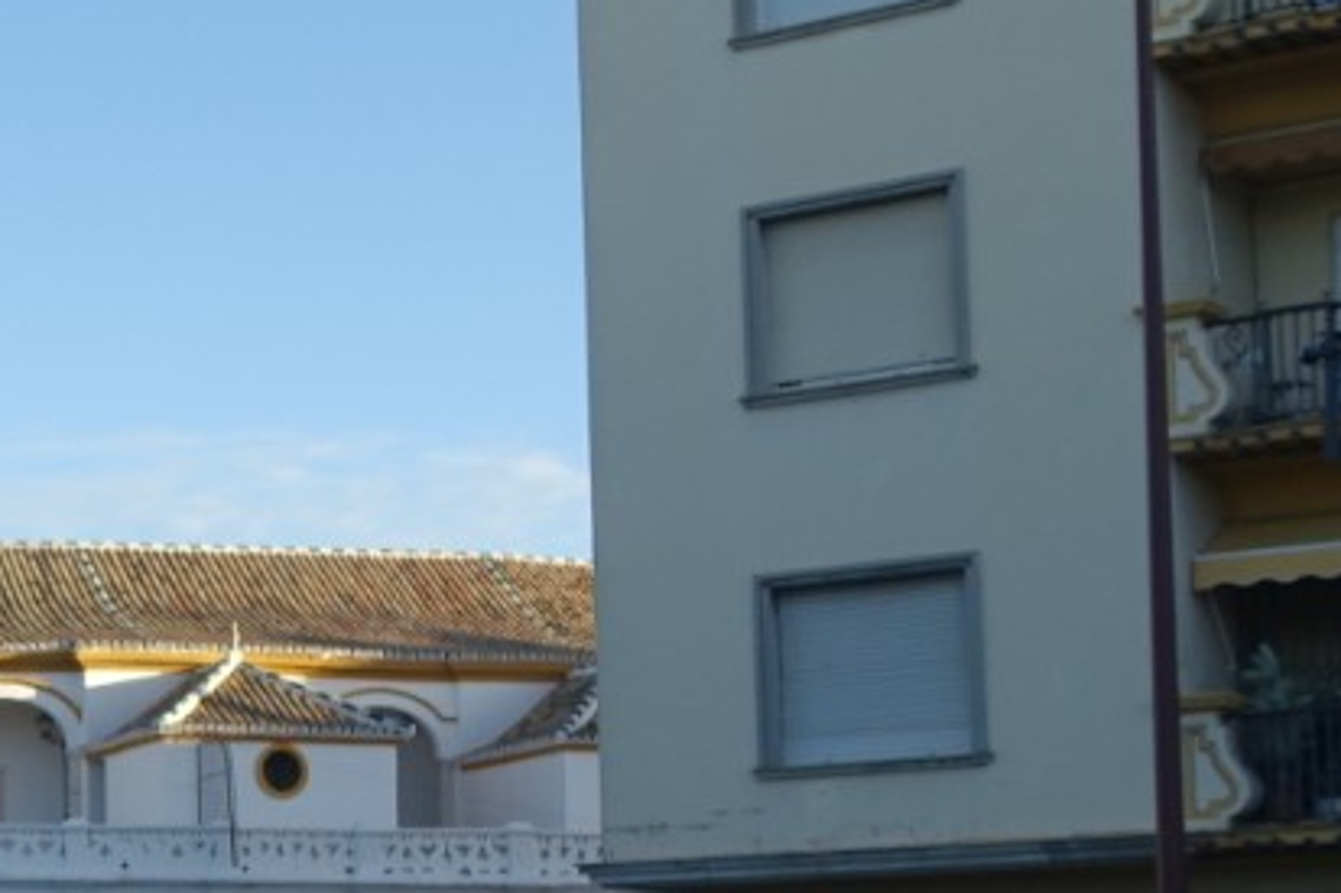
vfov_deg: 14.6
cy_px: 786
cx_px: -779
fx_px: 3463
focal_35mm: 93
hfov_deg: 18.8
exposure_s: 1/400
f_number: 4
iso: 125
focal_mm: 8.8
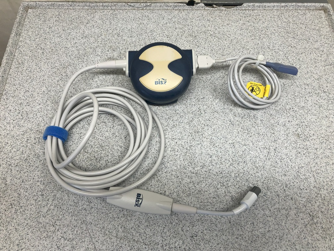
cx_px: 167
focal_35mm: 28
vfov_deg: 49.7
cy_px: 126
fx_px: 270
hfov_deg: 63.4
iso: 64
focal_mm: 3.99
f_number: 1.8
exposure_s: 1/120
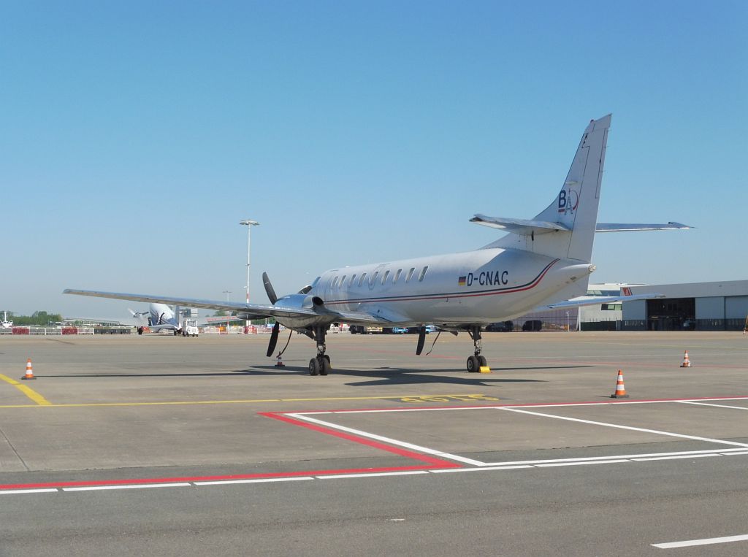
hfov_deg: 33.3
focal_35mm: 58
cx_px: 374
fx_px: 1250
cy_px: 278
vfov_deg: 25.1
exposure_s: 1/500
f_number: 6.3
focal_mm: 10.3
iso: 100
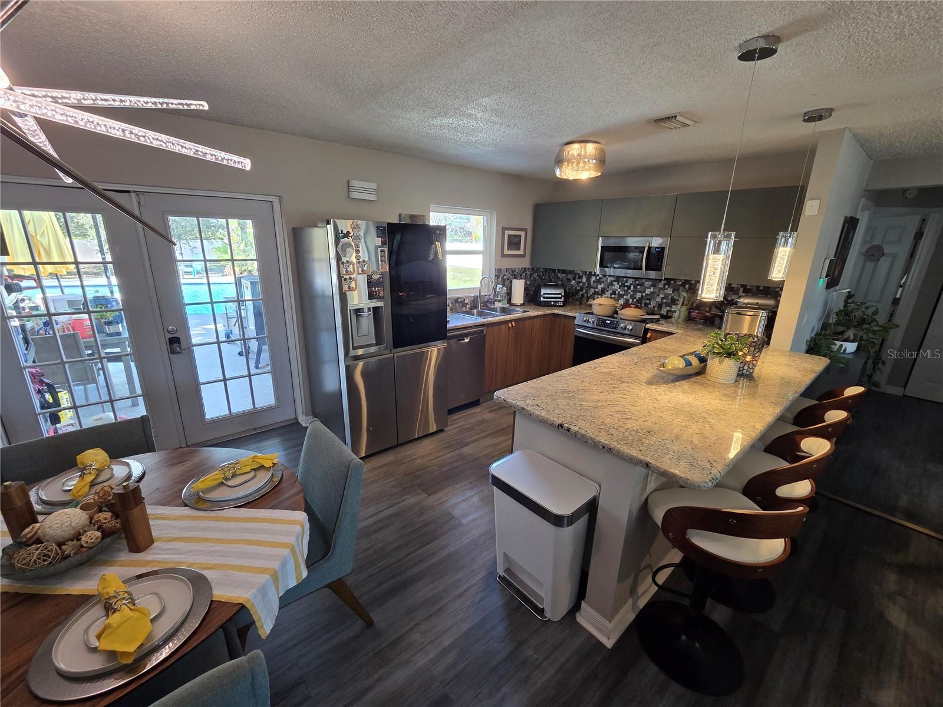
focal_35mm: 13
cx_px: 472
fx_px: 354
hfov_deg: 106.2
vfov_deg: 89.9
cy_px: 354
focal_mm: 2.2
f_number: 2.2
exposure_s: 1/60
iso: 200
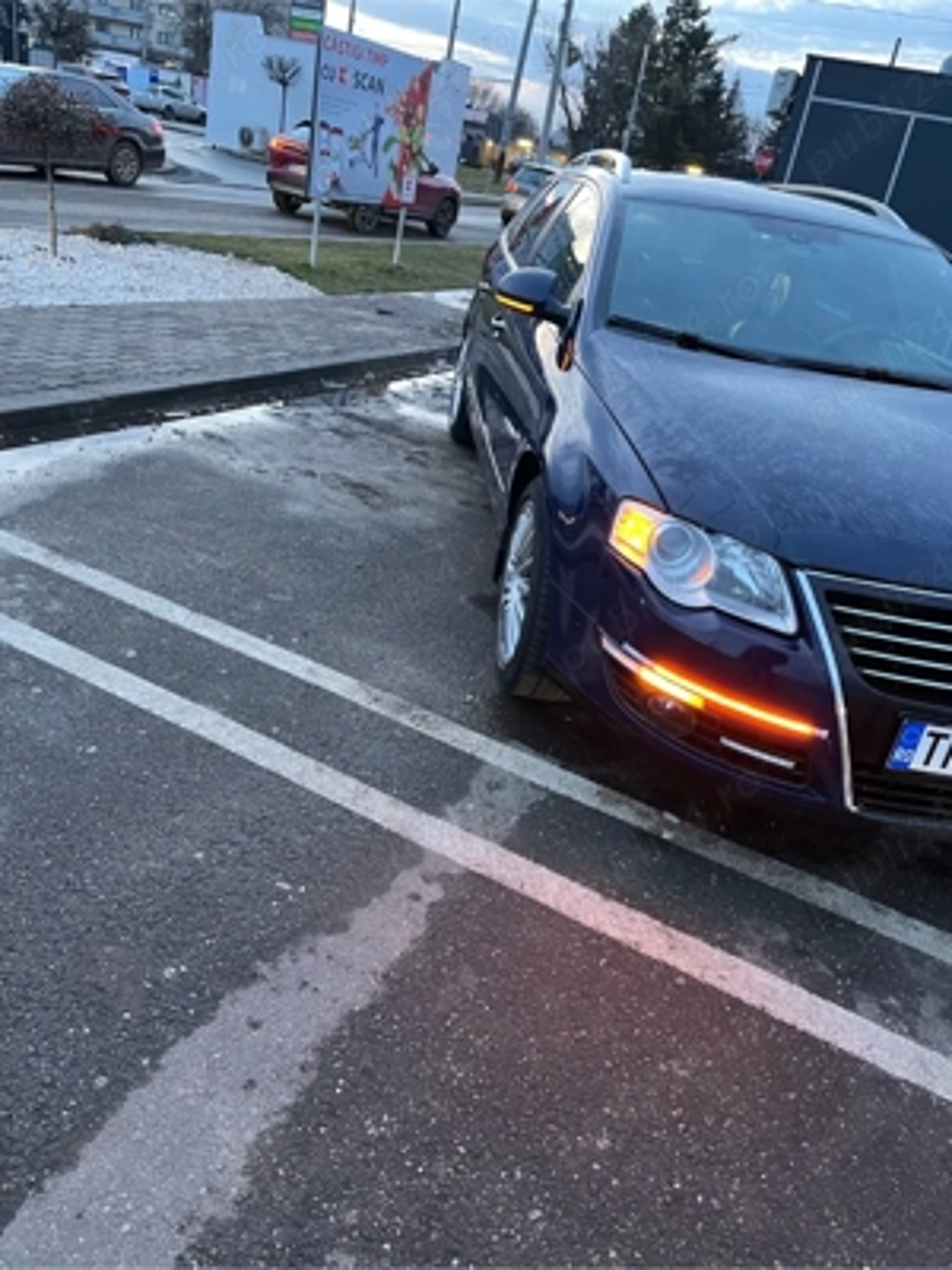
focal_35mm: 26
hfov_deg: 53.1
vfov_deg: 67.3
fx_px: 953
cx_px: 476
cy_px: 635
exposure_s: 1/60
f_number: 1.6
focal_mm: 5.1
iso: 250
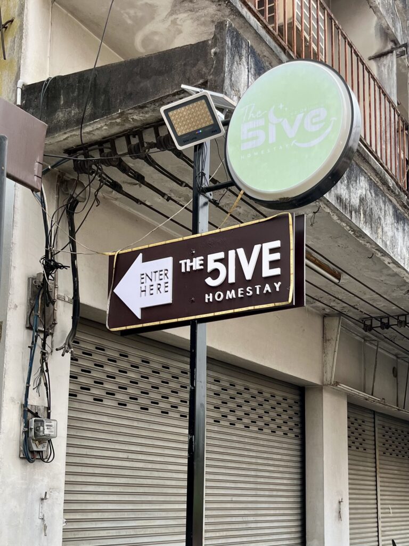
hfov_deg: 53.1
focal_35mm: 26
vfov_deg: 67.3
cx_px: 204
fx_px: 410
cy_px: 273
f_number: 1.6
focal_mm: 5.1
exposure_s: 1/766
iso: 50
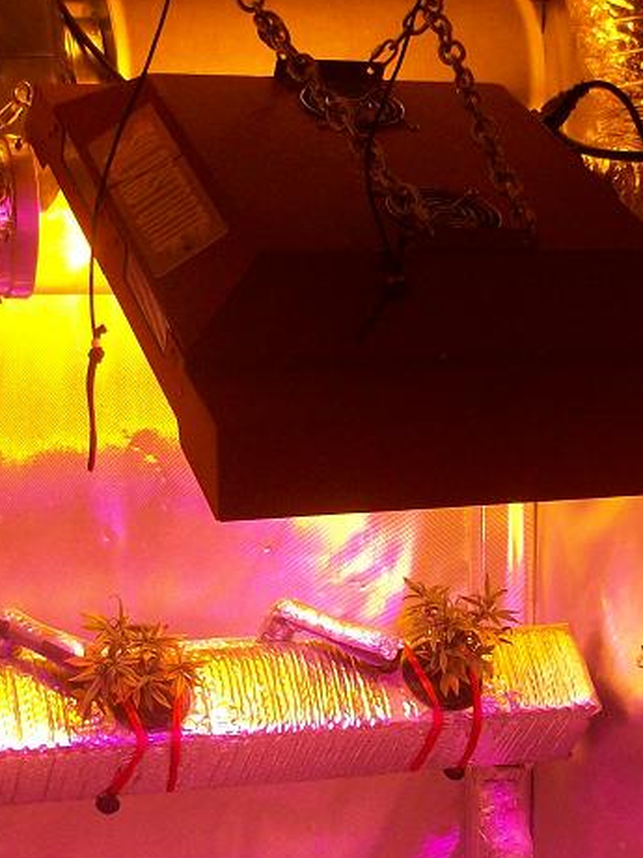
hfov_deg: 19.6
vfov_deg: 25.8
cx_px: 428
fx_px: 1858
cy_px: 576
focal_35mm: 75
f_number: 2.8
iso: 80
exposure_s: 1/641
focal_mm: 5.7
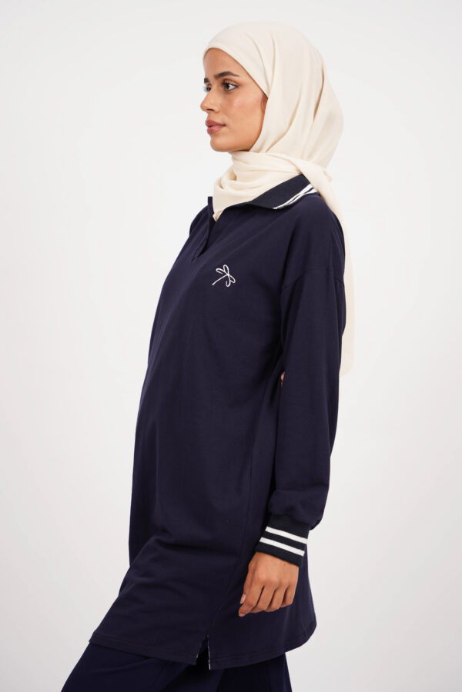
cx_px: 231
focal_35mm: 66
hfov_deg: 20.7
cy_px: 346
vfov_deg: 30.6
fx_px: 1267
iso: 100
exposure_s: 1/250
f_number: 3.2
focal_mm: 65.8
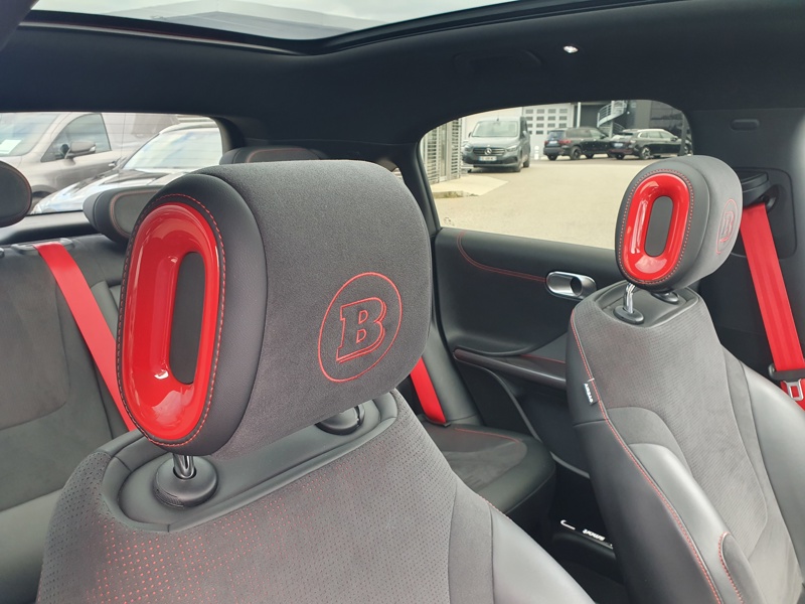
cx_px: 402
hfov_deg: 67.3
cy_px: 302
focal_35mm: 26
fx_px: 605
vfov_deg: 53.1
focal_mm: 4.32
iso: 160
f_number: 2.4
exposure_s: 1/40
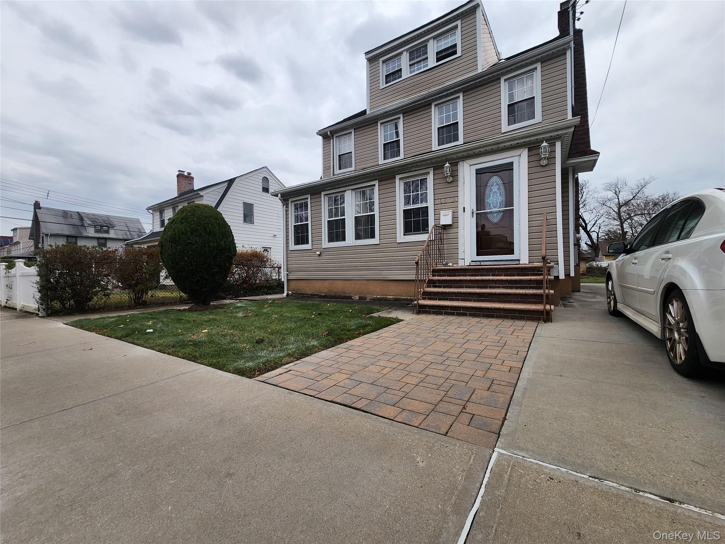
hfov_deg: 106.2
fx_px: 272
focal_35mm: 13
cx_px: 362
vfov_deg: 89.9
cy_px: 272
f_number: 2.2
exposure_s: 1/384
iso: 50
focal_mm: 2.2
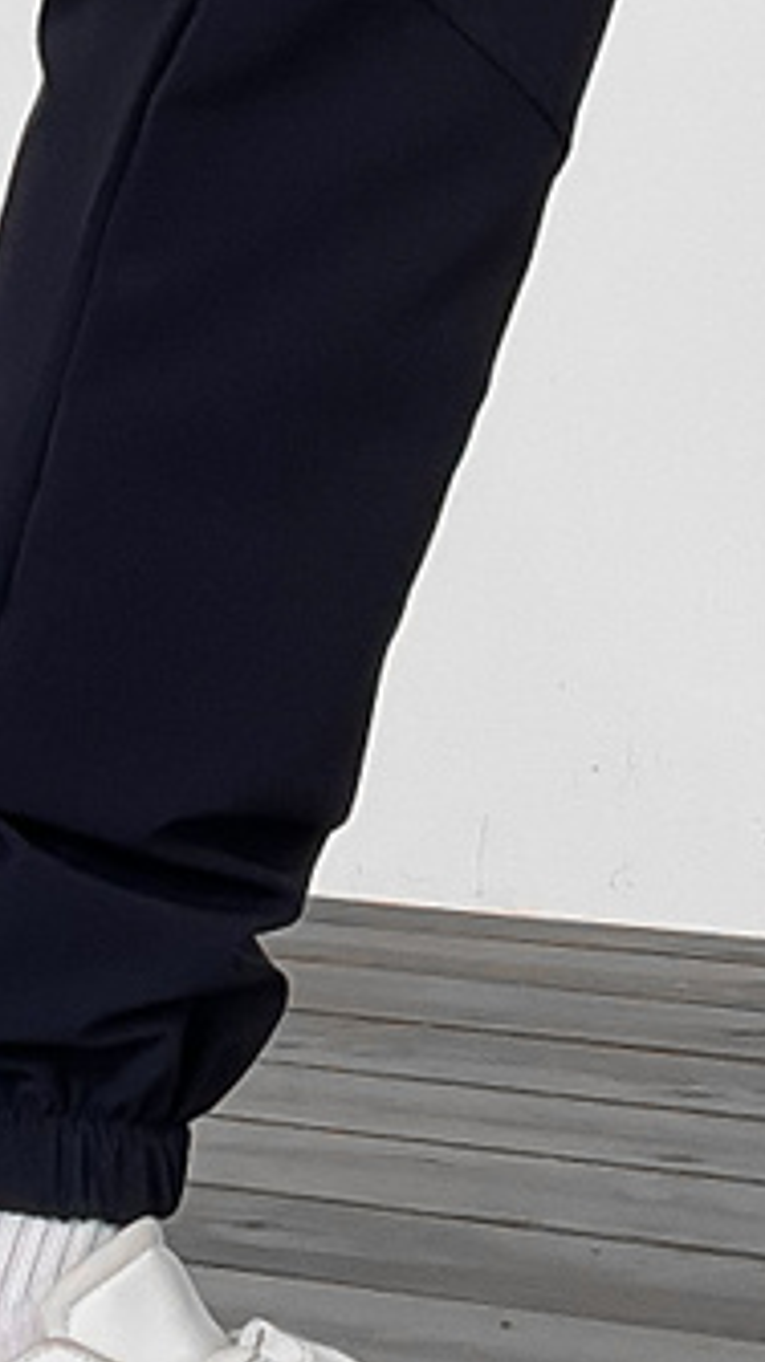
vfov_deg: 13.9
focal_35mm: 151
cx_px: 61
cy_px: -167
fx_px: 5455
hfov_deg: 8.0
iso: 40
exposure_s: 1/120
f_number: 1.8
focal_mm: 3
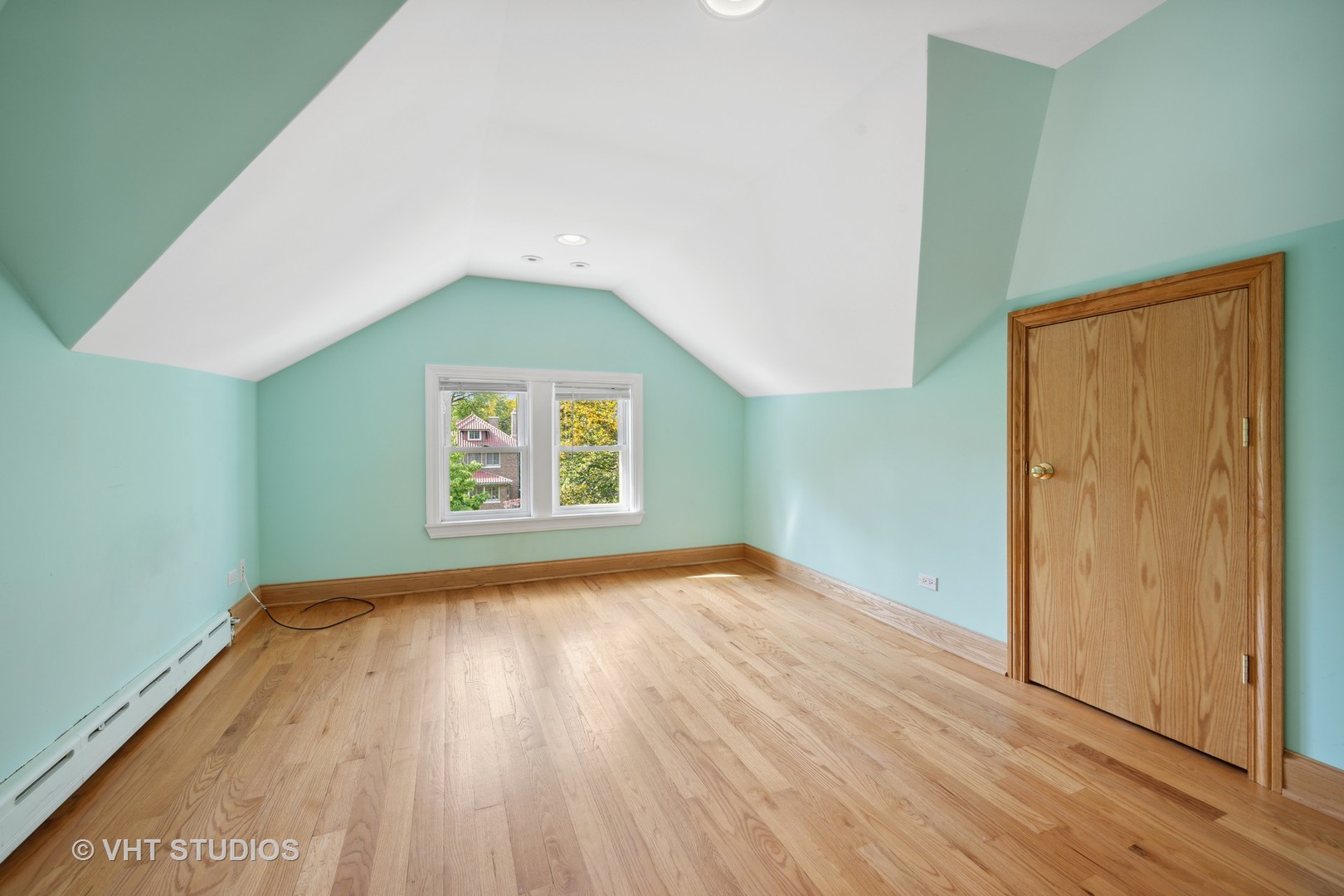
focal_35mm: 14
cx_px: 672
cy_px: 448
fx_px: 523
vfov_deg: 81.2
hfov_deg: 104.3
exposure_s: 1/30
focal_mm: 14
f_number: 9.5
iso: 200
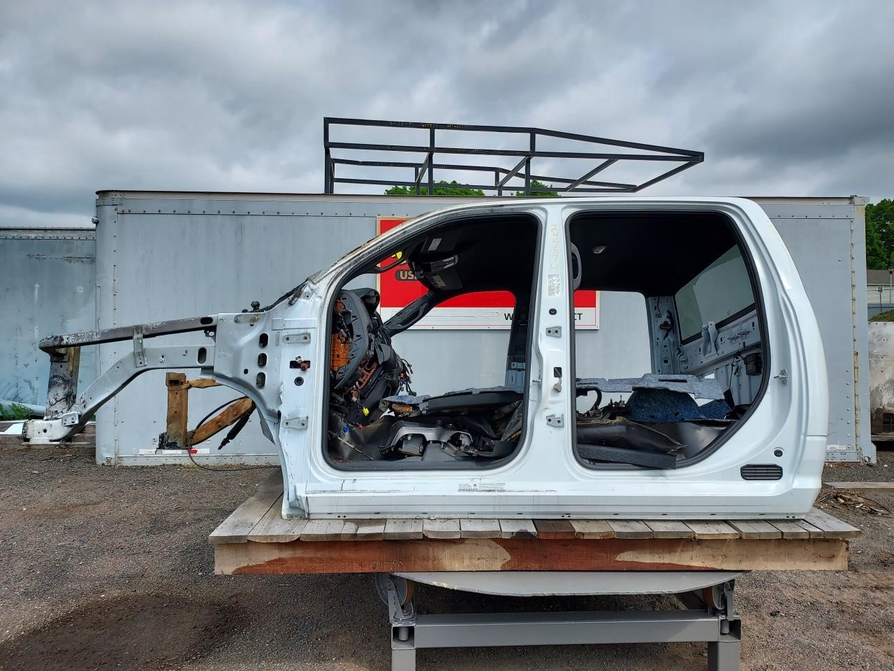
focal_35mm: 24
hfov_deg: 71.6
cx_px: 447
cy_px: 336
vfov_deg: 56.8
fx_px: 620
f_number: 1.8
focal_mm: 4.6
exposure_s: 1/1414
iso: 40
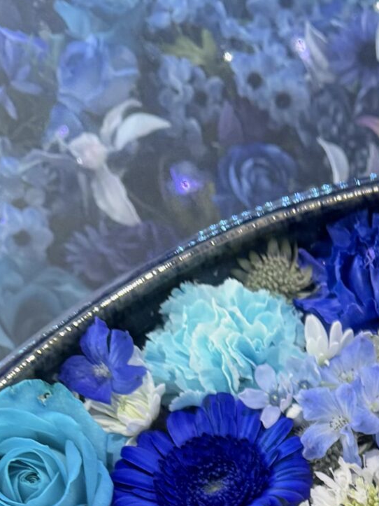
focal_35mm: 85
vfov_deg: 20.0
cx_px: 556
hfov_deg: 16.0
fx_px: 1241
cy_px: 750
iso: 125
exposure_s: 1/100
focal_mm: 6.76
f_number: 1.78
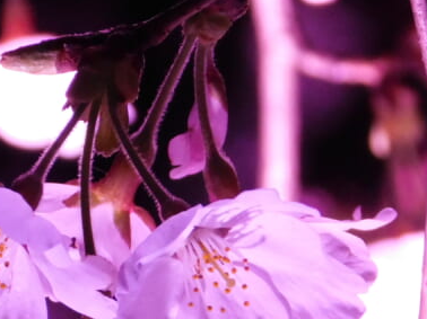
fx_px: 8888
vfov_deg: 2.1
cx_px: 147
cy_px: 301
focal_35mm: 721
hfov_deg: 2.8
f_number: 5.7
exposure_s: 1/30
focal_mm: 47.2
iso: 560
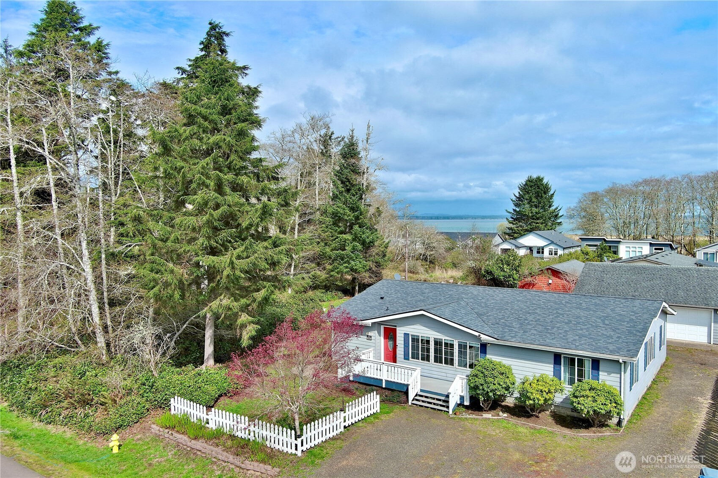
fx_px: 578
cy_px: 239
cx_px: 359
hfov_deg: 63.7
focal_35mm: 29
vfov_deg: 45.0
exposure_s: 1/1701
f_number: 2.8
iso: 101
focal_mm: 10.57
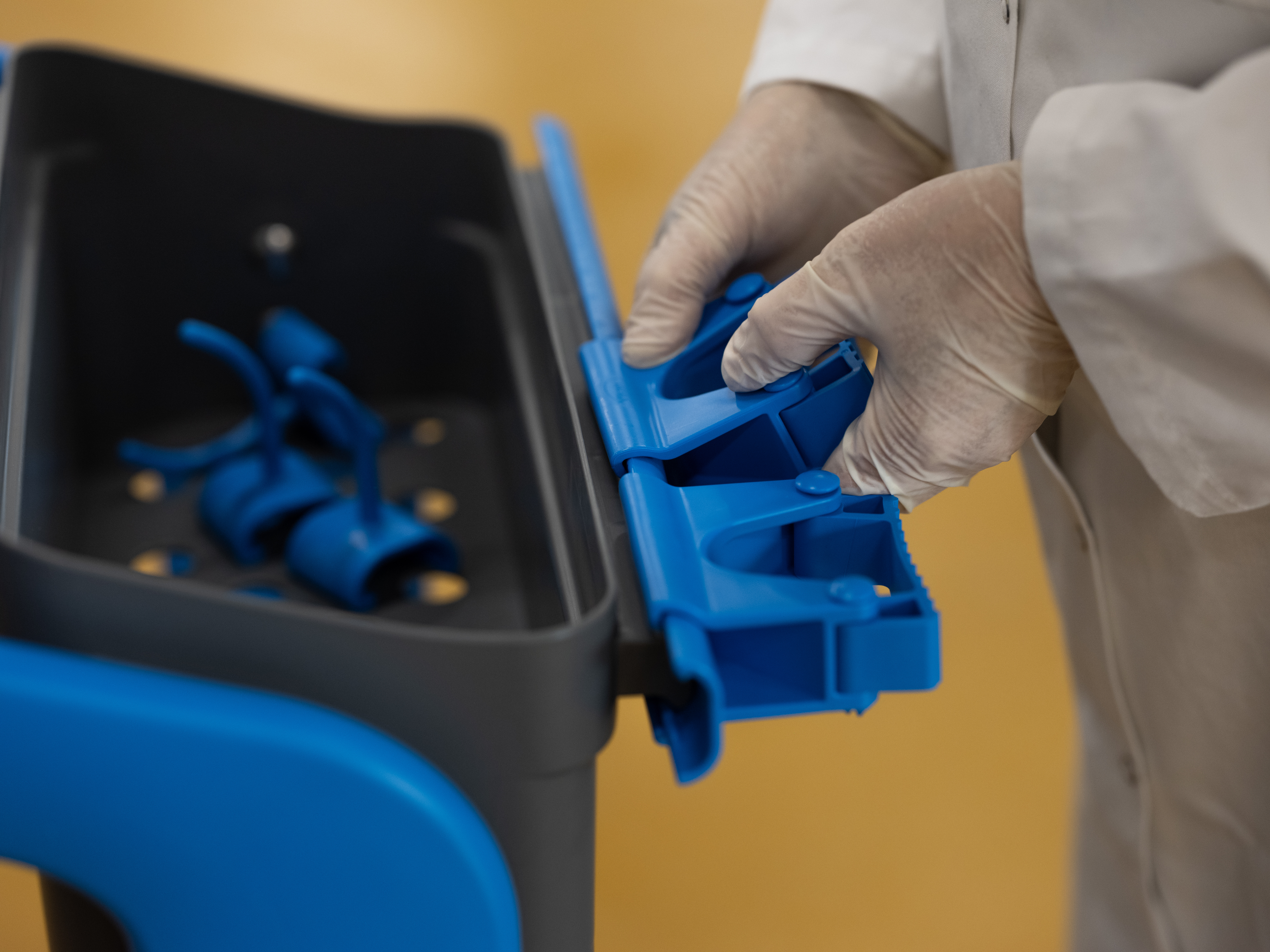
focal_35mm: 87
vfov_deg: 17.0
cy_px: 476
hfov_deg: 22.5
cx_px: 635
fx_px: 3192
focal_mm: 110
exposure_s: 1/250
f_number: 2.8
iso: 1000
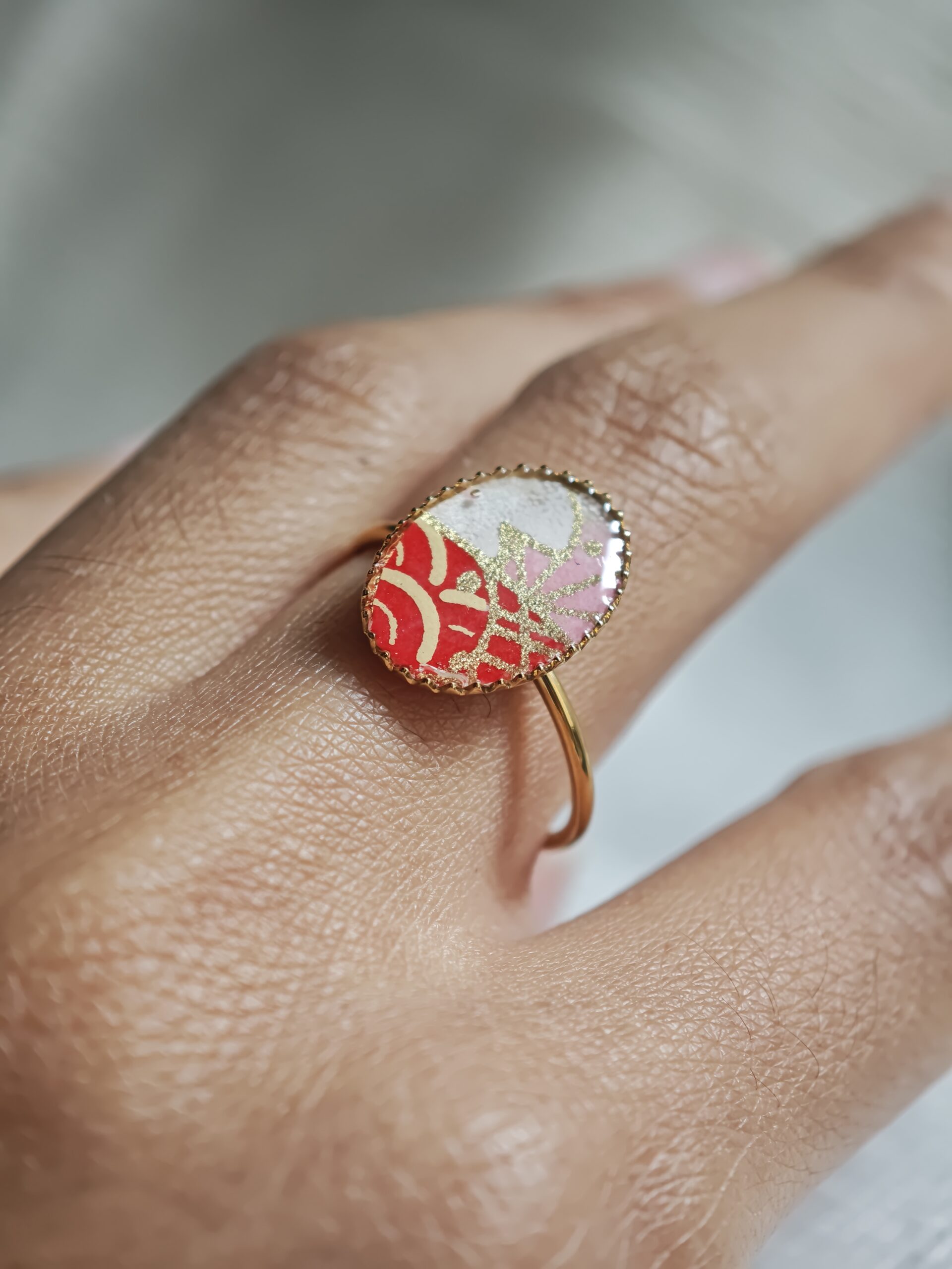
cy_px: 634
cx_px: 476
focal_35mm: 70
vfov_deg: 27.8
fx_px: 2567
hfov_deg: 21.0
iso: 200
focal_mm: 11.5
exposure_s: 1/100
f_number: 1.8
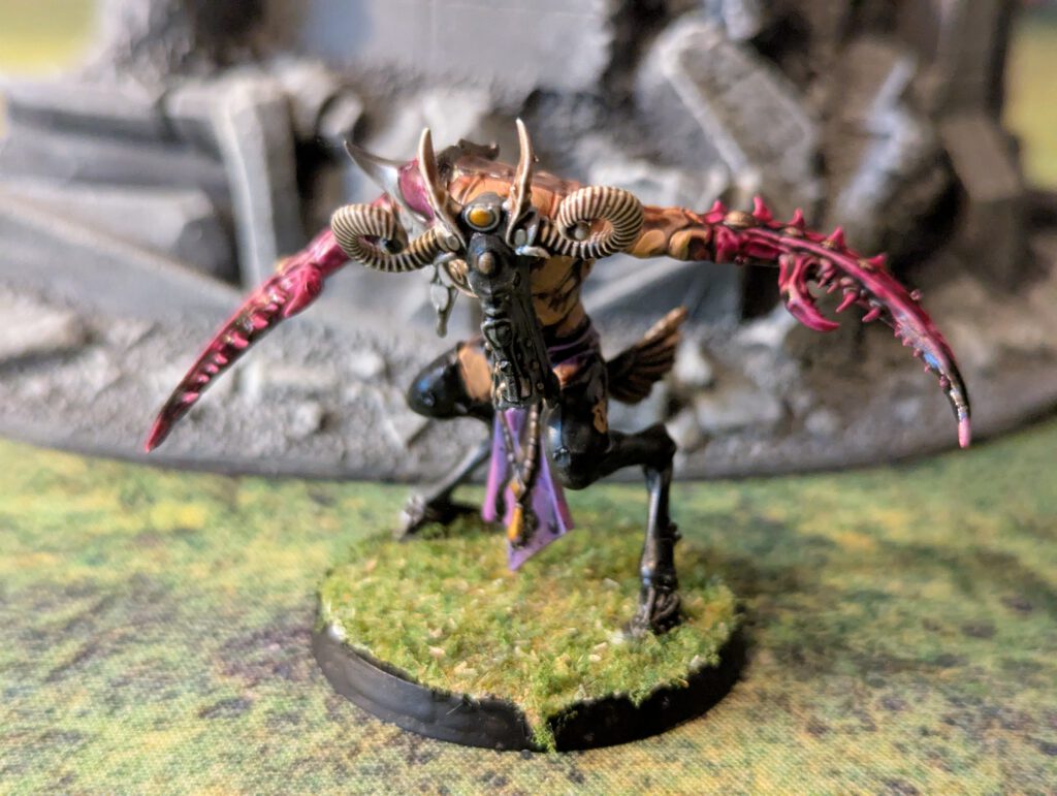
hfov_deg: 39.6
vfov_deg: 30.3
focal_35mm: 48
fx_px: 1468
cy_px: 398
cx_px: 528
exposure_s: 1/25
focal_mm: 6.81
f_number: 1.85
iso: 1261
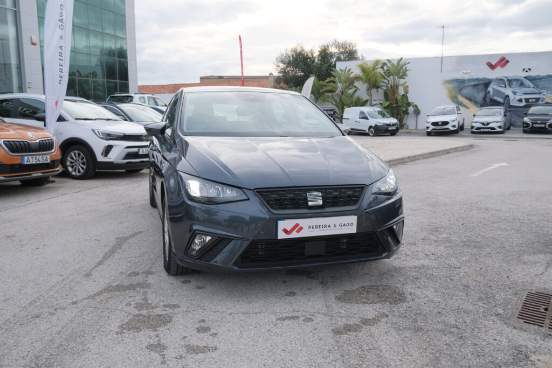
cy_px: 184
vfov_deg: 43.6
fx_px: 460
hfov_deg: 61.9
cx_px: 276
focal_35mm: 30
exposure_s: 1/100
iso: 500
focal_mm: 19.7
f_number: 9
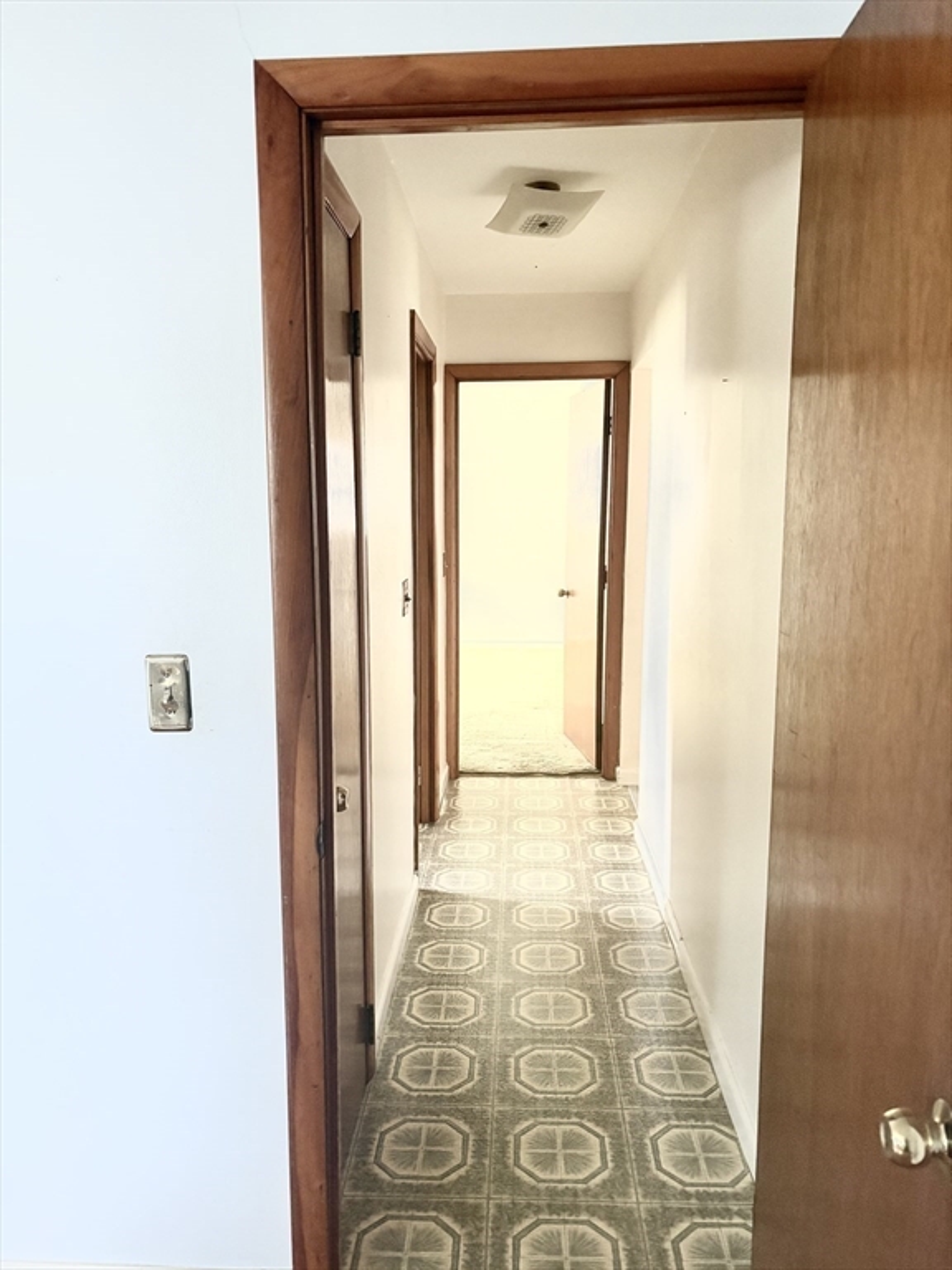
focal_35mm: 26
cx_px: 476
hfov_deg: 53.1
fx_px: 953
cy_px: 635
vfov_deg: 67.3
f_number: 1.6
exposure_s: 1/60
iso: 400
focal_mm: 5.96
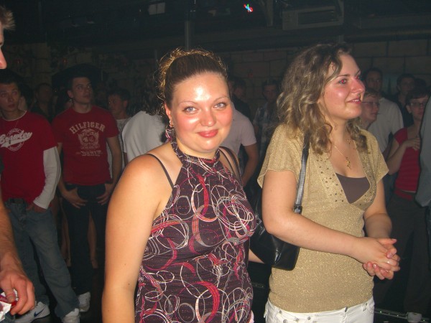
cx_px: 216
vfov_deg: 37.7
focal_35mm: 38
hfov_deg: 49.0
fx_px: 473
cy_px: 162
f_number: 2.8
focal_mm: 7.9
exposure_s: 1/60
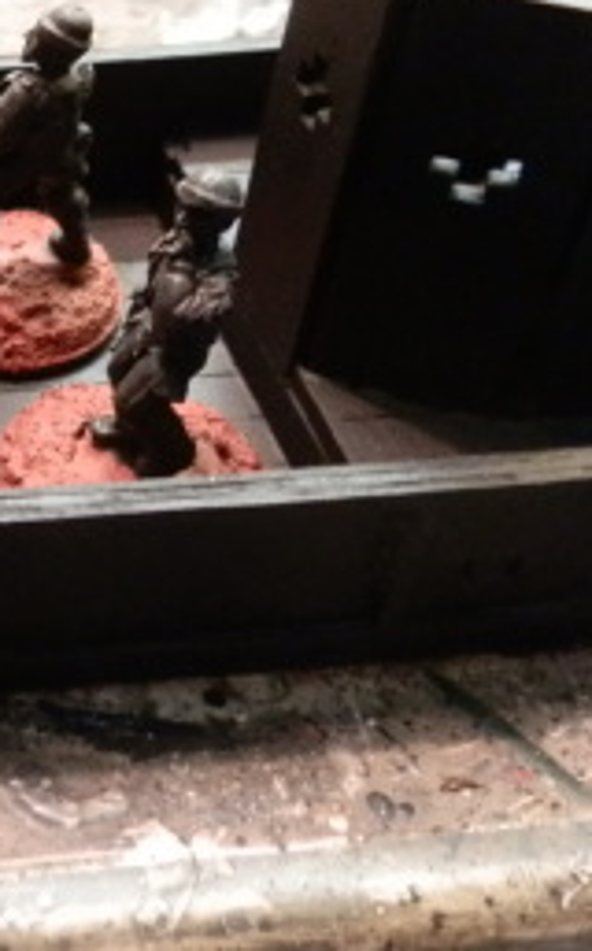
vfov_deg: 32.3
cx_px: -326
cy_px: 218
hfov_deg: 18.3
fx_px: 1605
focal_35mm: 62
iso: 400
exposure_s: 1/15
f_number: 3.1
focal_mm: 5
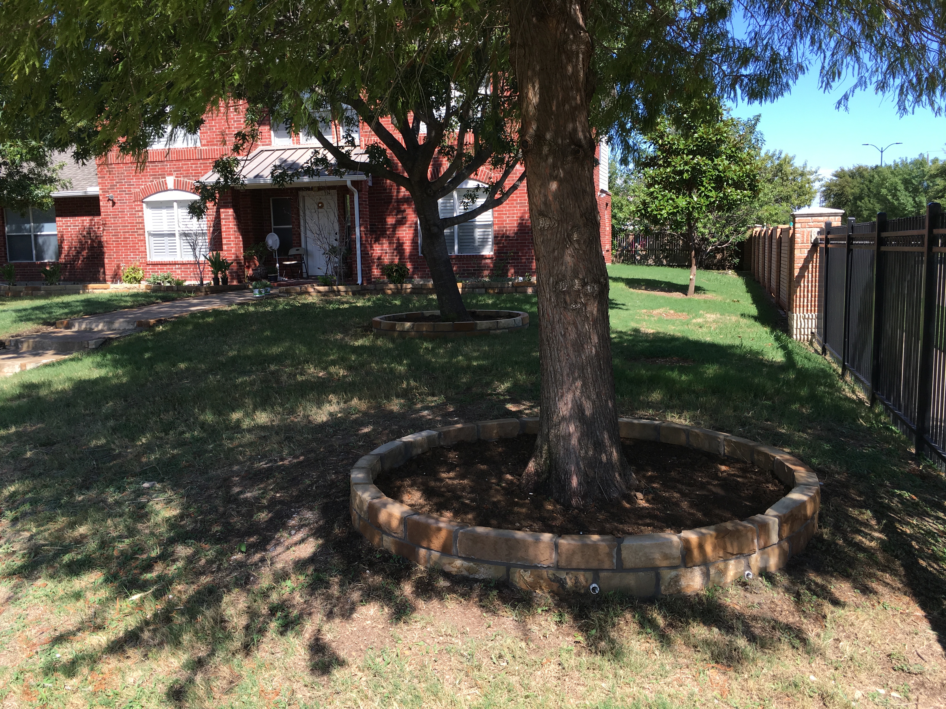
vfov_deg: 48.2
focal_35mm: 29
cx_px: 473
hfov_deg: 61.7
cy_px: 354
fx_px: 793
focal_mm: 4.15
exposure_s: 1/513
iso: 25
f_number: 2.2
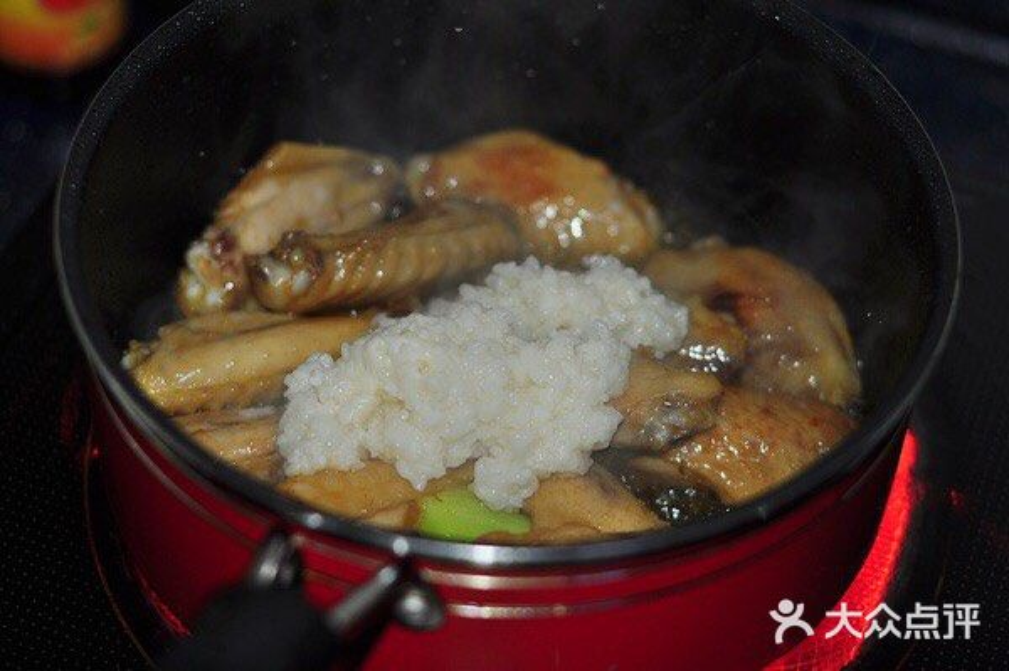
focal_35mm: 75
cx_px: 504
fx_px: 2100
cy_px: 336
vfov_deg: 18.2
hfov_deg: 27.0
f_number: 3.2
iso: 200
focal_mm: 50
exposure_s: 1/200
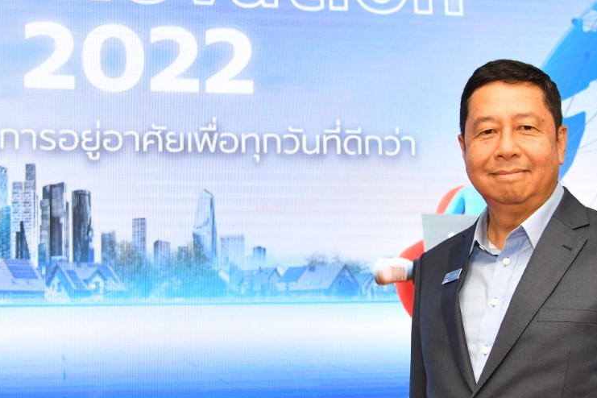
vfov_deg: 19.4
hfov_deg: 28.8
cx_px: 314
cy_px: 228
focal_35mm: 70
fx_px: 1161
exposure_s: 1/125
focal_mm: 32
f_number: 5
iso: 800
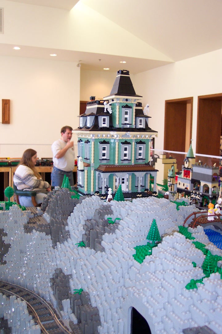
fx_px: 351
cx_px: 111
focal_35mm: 38
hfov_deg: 35.1
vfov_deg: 50.7
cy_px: 167
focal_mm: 8
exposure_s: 1/30
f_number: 2.8
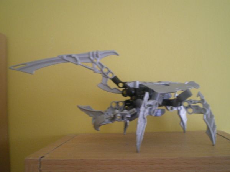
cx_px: 115
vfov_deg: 37.7
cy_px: 86
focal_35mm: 38
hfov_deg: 49.0
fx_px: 252
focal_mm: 6.3
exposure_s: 1/13
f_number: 3.1
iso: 400
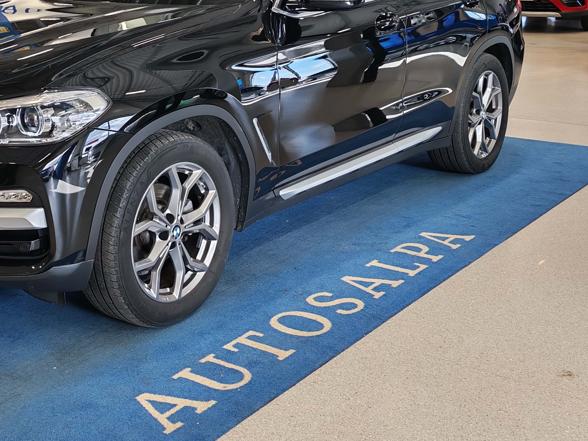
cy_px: 124
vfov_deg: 25.9
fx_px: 951
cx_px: 145
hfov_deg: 33.6
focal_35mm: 56
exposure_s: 1/100
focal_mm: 6.12
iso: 100
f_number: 1.9
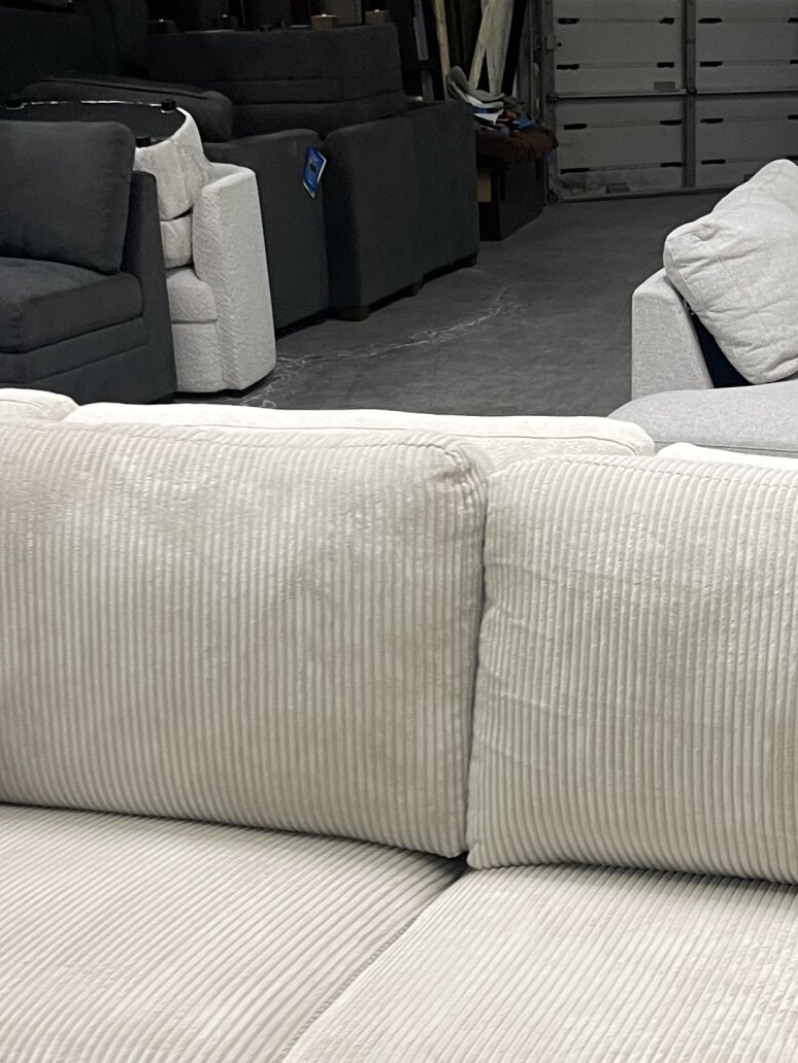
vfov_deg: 30.0
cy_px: 937
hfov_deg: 23.1
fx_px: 1906
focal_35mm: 62
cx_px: 717
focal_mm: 5.1
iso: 80
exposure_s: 1/60
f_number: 1.6
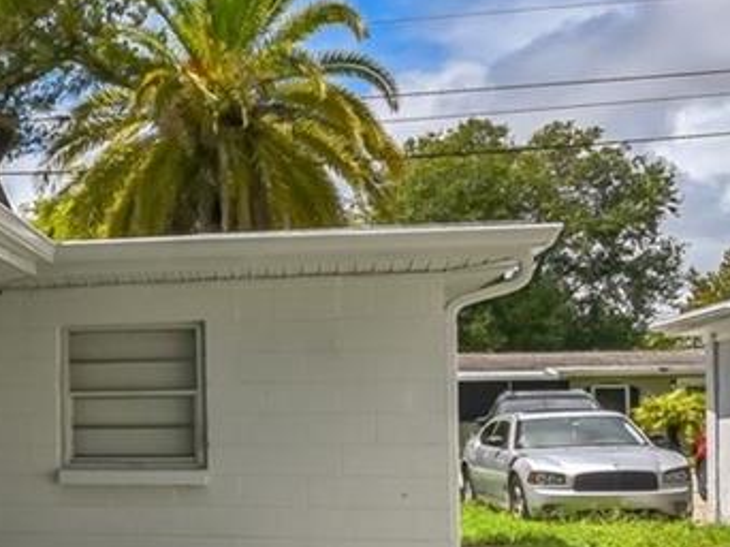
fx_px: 1517
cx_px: -391
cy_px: 368
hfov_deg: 22.0
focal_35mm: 72
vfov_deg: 20.3
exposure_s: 1/500
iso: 200
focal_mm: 16
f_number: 11
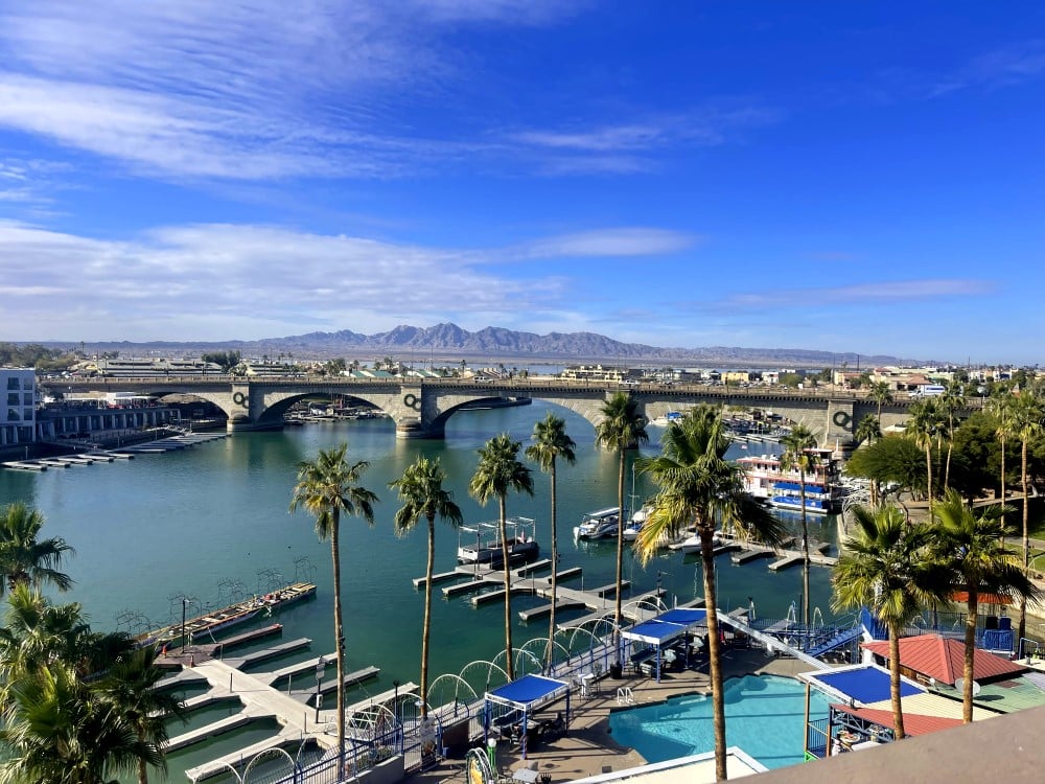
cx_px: 522
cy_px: 392
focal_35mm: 25
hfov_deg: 69.4
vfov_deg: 54.9
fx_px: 755
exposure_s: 1/4049
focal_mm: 5.1
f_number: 1.6
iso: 32
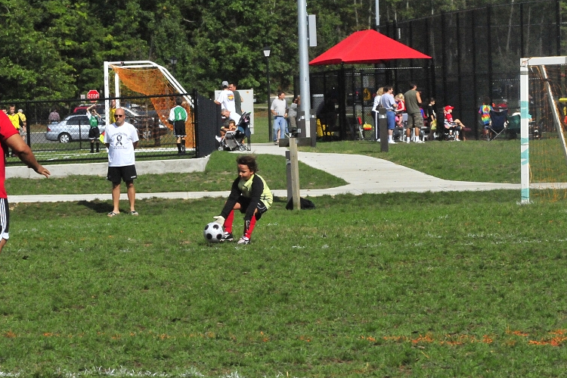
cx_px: 211
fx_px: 3762
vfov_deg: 5.7
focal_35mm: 239
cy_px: 237
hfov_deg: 8.6
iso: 6400
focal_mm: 175
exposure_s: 1/4000
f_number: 22
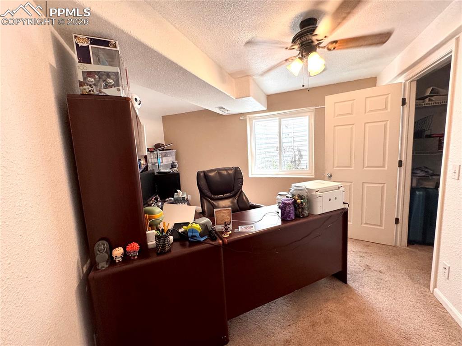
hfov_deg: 102.1
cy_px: 173
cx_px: 231
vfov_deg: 85.6
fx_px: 187
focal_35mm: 14
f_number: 2.2
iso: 320
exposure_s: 1/120
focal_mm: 2.22
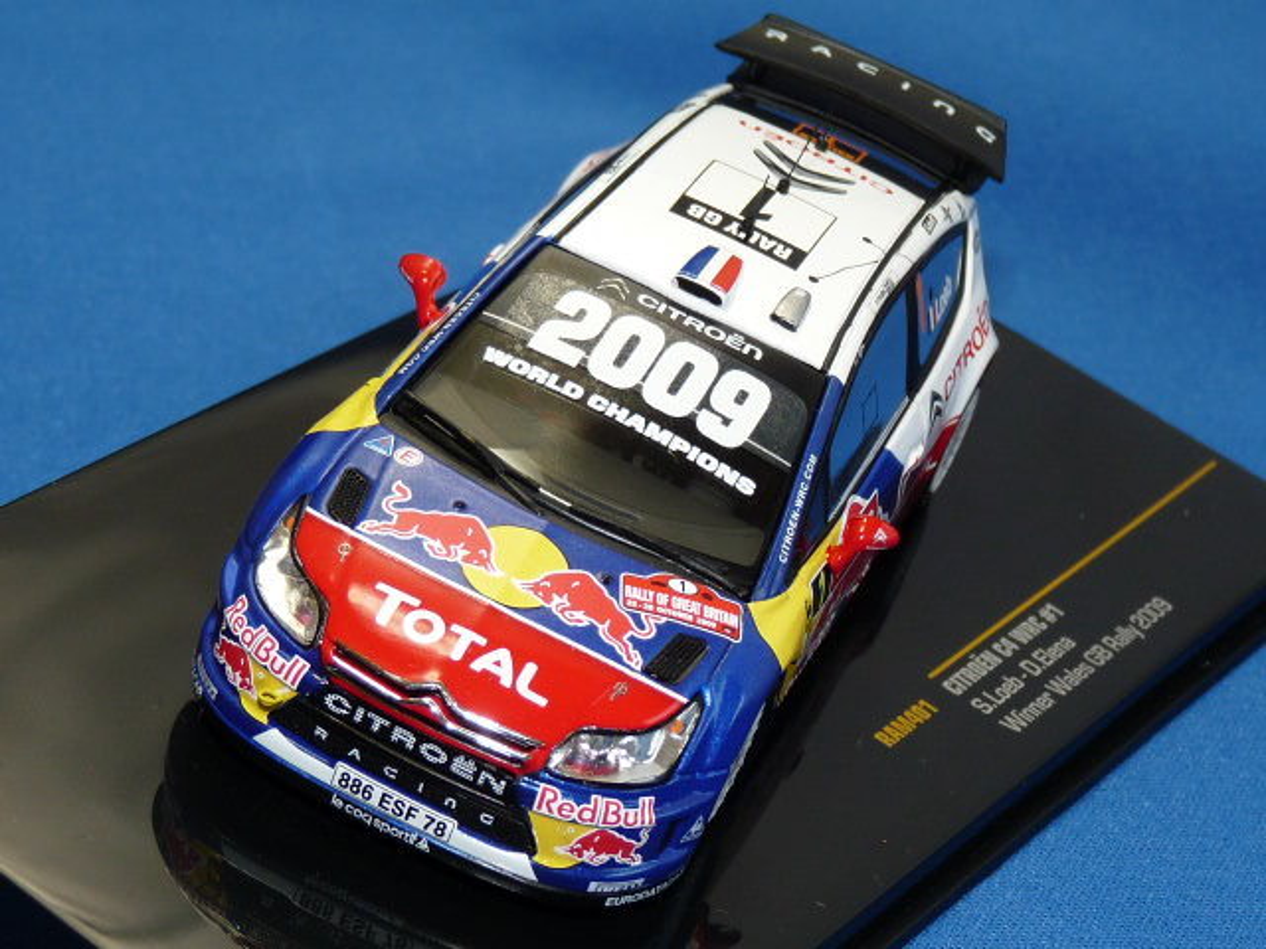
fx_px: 3804
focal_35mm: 104
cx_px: 633
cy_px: 474
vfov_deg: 14.2
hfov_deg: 18.9
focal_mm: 10.4
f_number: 3.2
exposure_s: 1/30
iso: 100
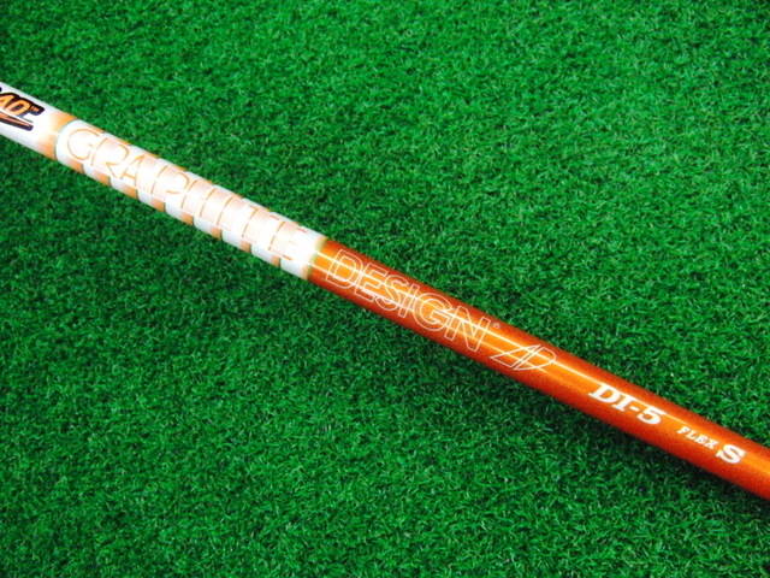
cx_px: 385
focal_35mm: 37
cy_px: 289
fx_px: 823
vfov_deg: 38.7
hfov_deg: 50.1
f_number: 3.6
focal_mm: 6.42
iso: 3200
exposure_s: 1/250
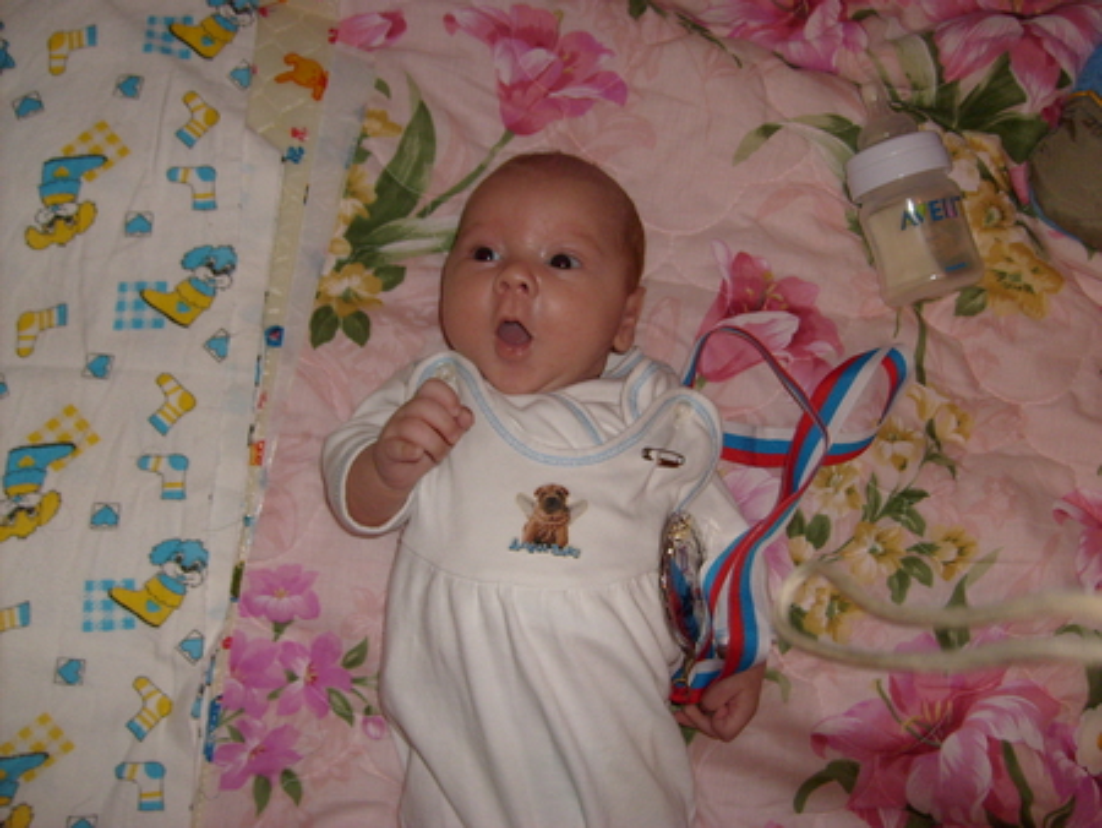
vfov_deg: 40.7
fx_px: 1115
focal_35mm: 35
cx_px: 551
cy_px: 414
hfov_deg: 52.6
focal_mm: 5.8
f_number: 2.8
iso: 100
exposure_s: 1/45
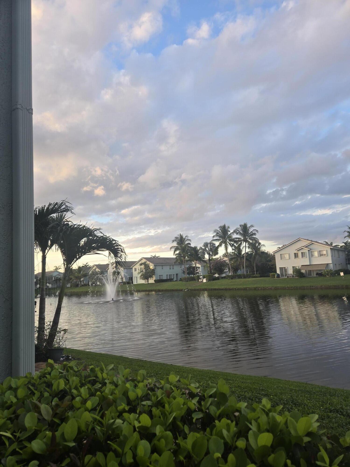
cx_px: 175
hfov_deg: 58.9
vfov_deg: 73.9
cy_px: 234
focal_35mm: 23
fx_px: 310
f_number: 1.8
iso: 32
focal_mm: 5.4
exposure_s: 1/180
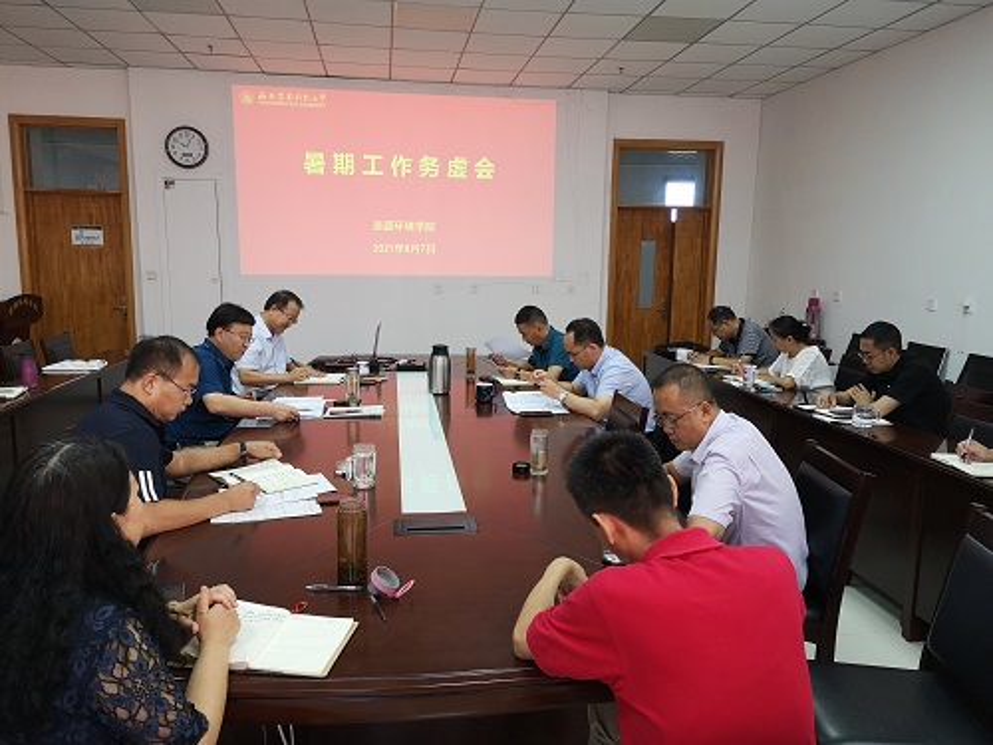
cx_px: 496
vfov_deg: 51.4
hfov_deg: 65.3
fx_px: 775
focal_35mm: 27
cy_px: 372
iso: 80
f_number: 1.8
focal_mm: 3.95
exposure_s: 1/50
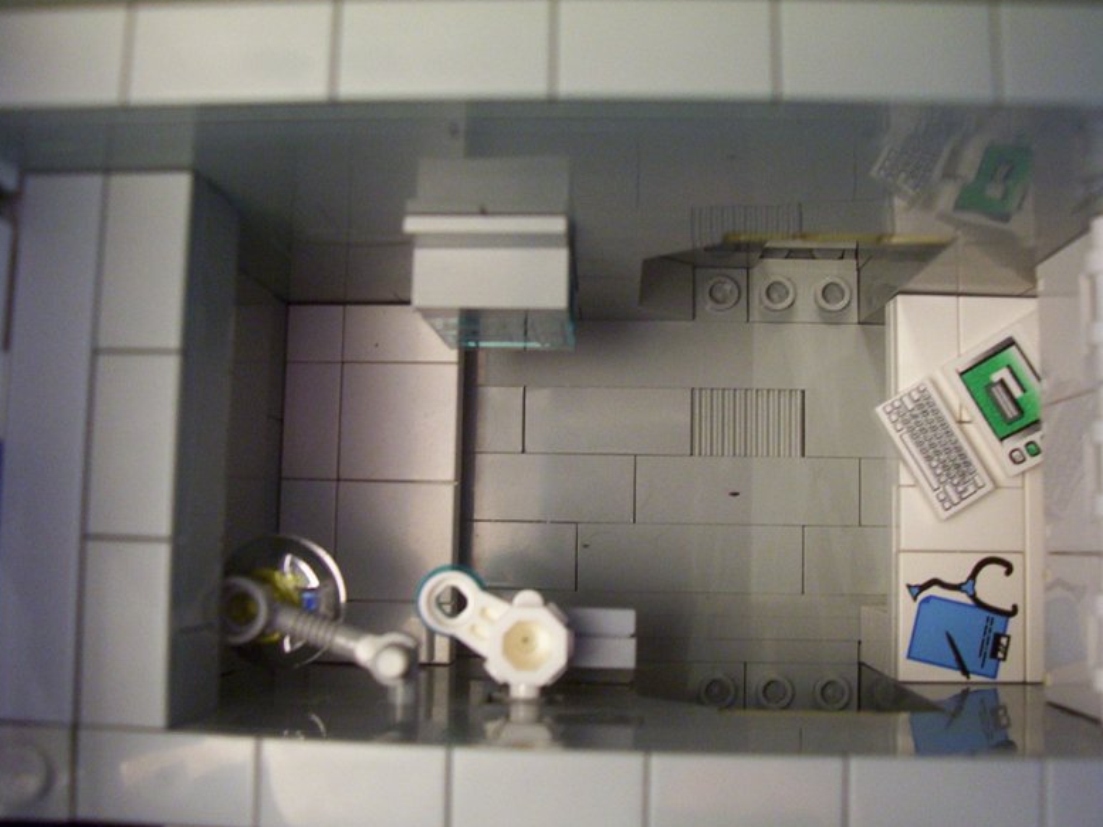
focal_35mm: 44
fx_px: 1402
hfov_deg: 42.9
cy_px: 416
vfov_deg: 32.9
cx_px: 553
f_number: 2.73
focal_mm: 5.77
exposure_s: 1/32.4
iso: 200
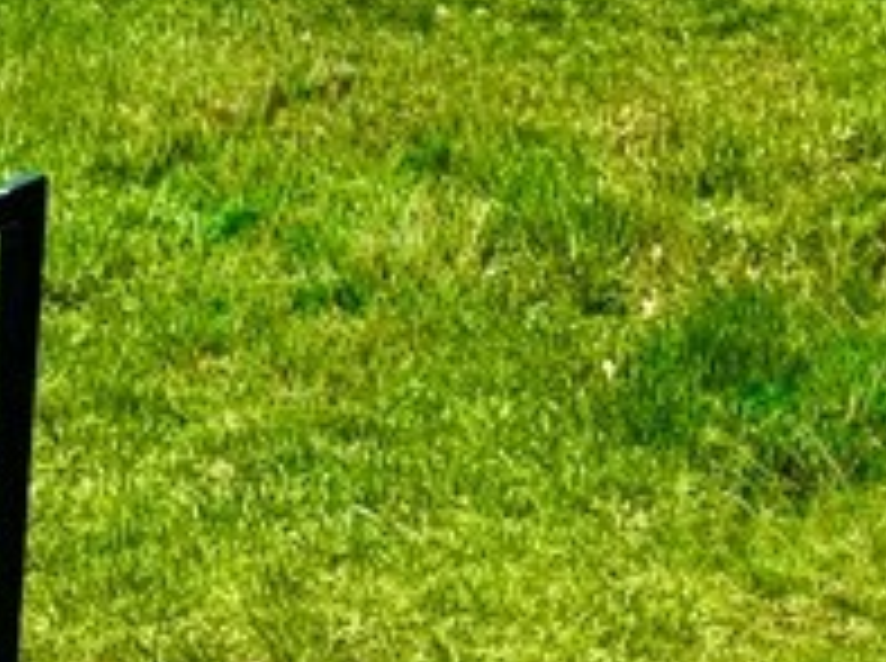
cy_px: -207
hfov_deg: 7.7
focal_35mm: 250
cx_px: -607
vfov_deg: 5.9
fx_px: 6387
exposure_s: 1/3257
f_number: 1.78
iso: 64
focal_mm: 6.76
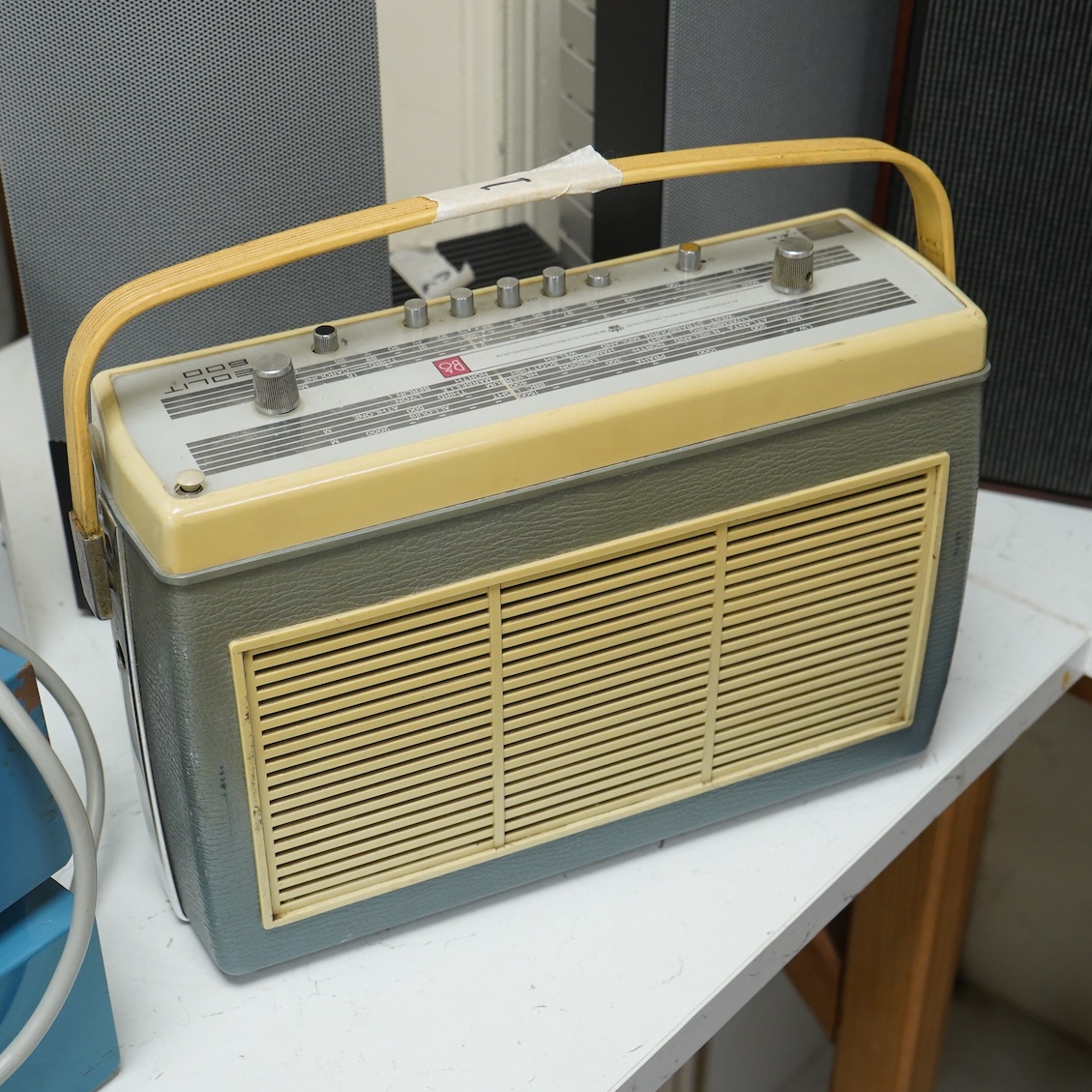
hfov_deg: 32.2
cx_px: 492
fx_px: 1892
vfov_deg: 32.2
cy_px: 548
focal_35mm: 53
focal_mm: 41
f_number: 7.1
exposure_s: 1/100
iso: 2500
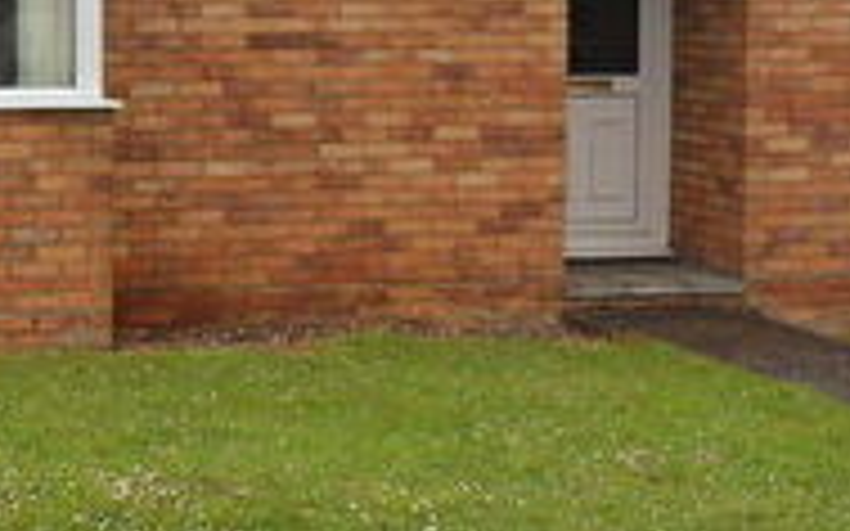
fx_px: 2177
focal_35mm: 94
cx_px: 157
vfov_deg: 13.8
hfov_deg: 21.8
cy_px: 97
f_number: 7.5
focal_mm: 4.2
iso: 80
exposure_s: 1/125
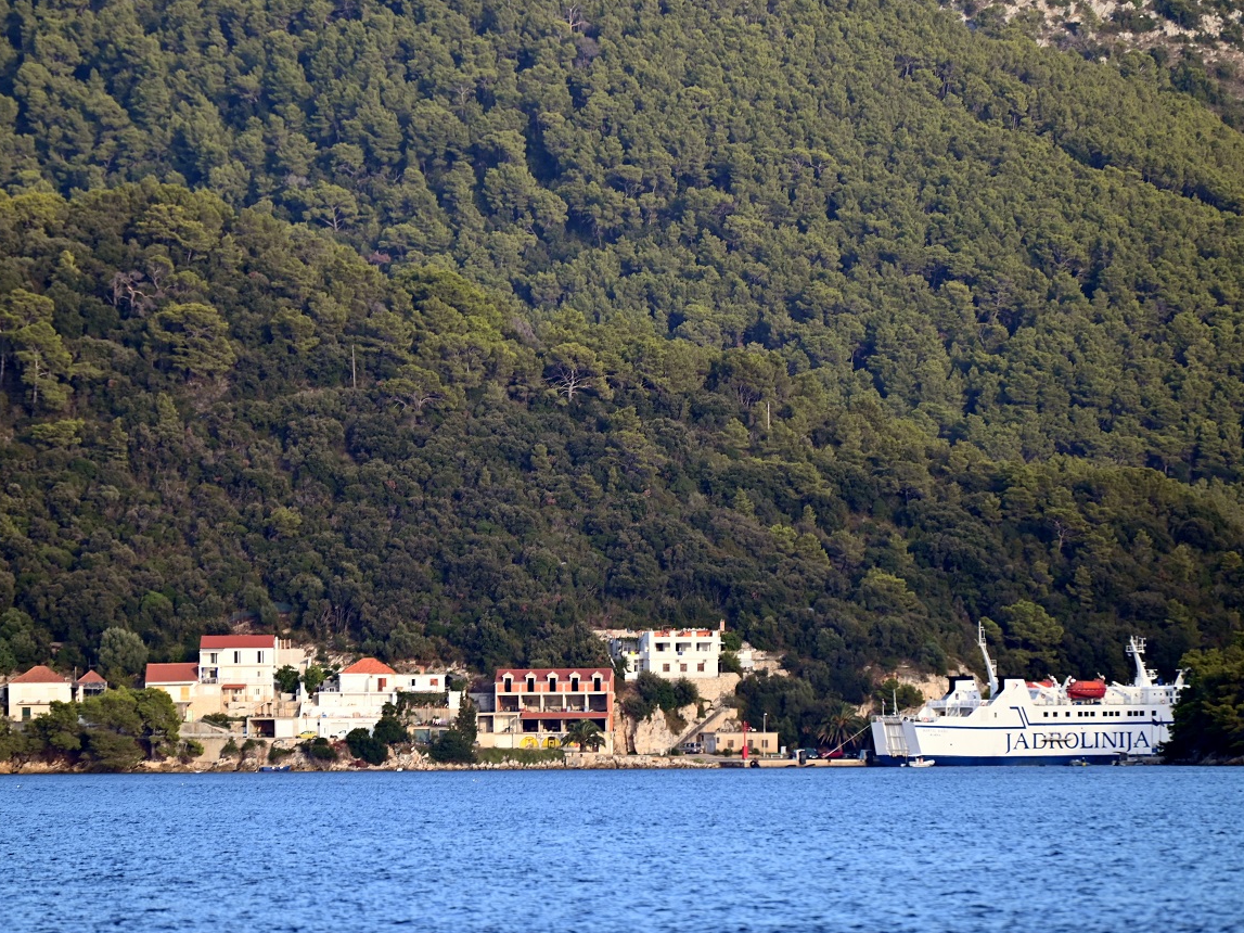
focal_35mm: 327
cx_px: 572
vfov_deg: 4.5
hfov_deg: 6.1
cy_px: 465
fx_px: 11750
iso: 400
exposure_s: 1/640
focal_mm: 300
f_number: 5.6
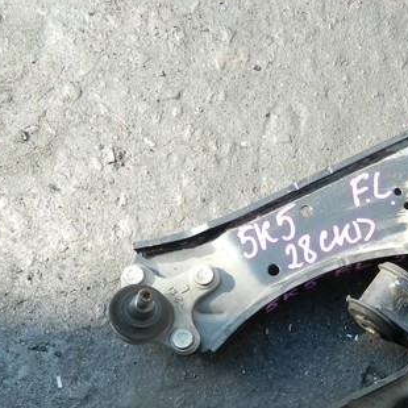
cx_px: 426
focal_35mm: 57
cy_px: 382
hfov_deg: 27.9
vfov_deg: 28.6
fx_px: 760
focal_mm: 4.5
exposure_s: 1/100
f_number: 3.1
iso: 80
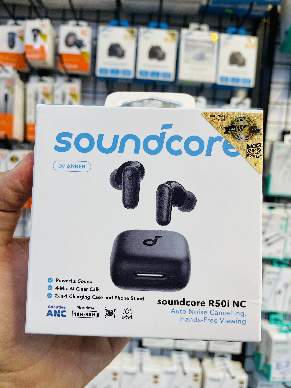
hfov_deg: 53.1
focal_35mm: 26
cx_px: 146
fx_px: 291
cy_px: 194
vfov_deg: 67.3
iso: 64
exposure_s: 1/121
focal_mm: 4.2
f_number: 1.6
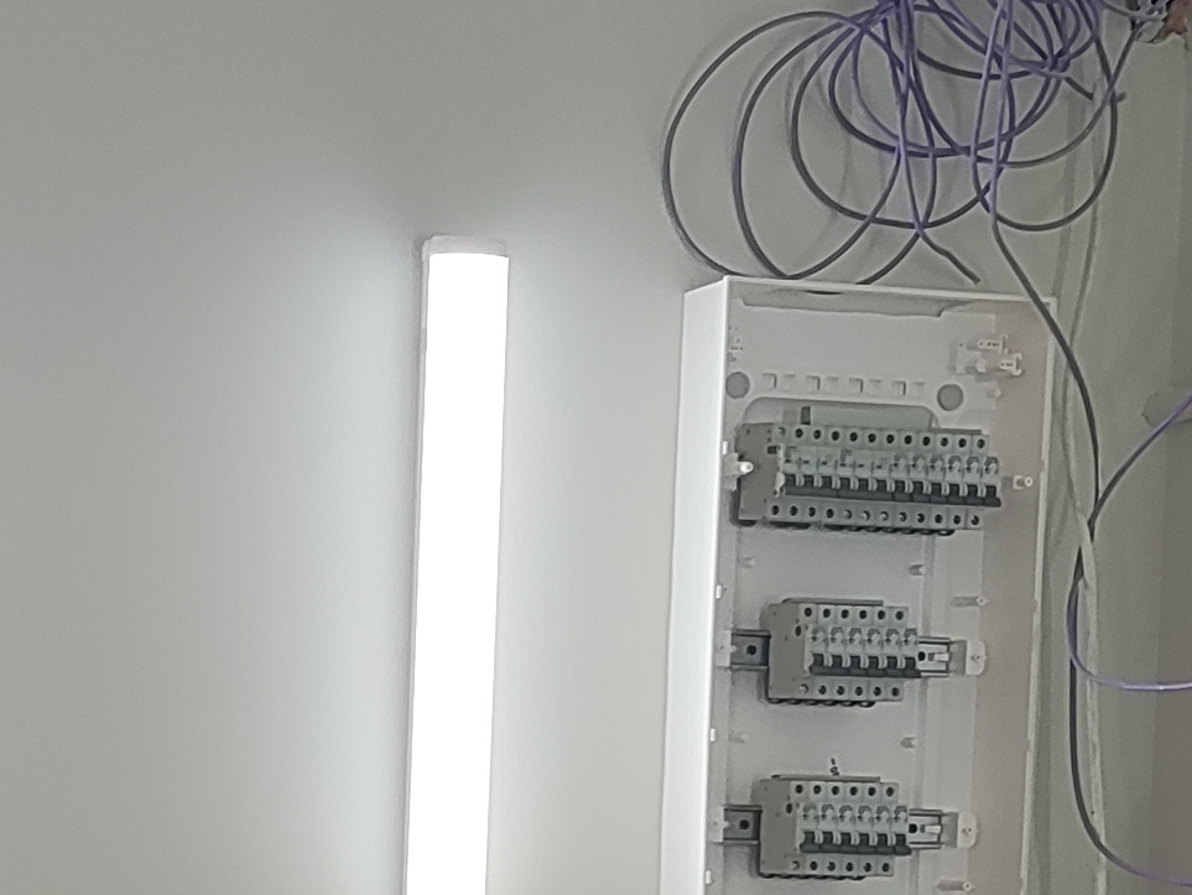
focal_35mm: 120
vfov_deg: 12.2
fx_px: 4134
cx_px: -146
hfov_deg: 15.9
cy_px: 923
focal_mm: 4.71
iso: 50
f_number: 1.79
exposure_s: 1/100
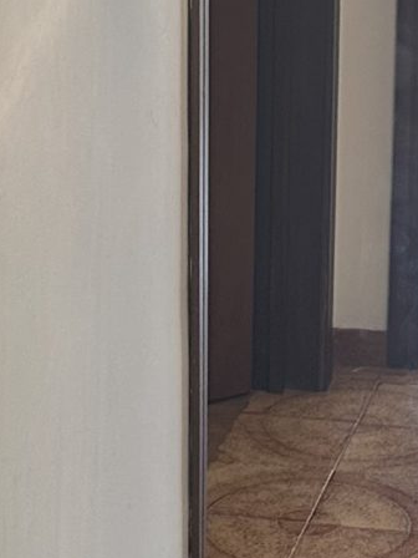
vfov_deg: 14.3
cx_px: 429
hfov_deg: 10.7
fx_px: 2206
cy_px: 116
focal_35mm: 137
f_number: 1.78
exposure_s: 1/50
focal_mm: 6.86
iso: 160
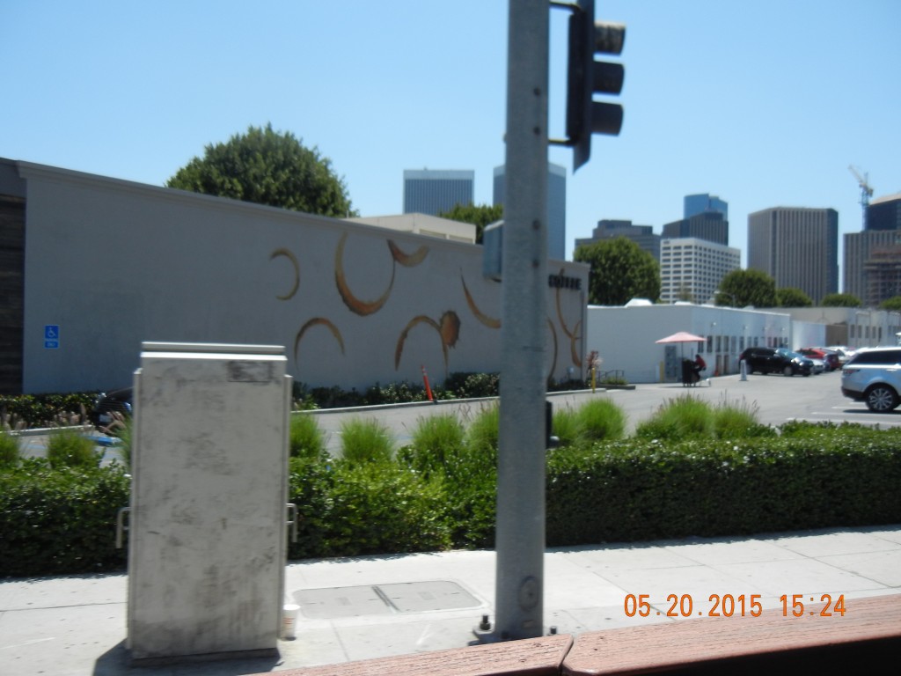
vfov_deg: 41.8
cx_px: 450
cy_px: 338
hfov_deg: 54.0
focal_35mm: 34
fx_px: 885
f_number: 7.2
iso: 160
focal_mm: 6.2
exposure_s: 1/337
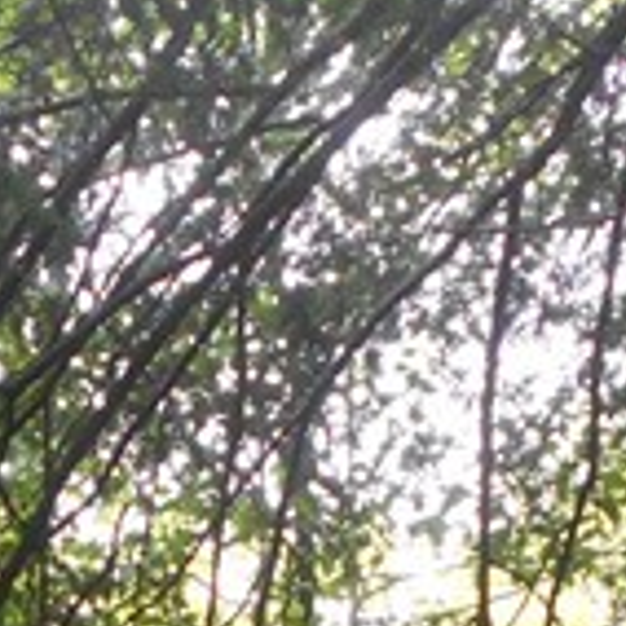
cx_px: -88
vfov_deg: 9.8
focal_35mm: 166
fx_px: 3396
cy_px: 1274
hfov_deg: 10.4
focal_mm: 4.6
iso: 280
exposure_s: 1/30
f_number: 3.2
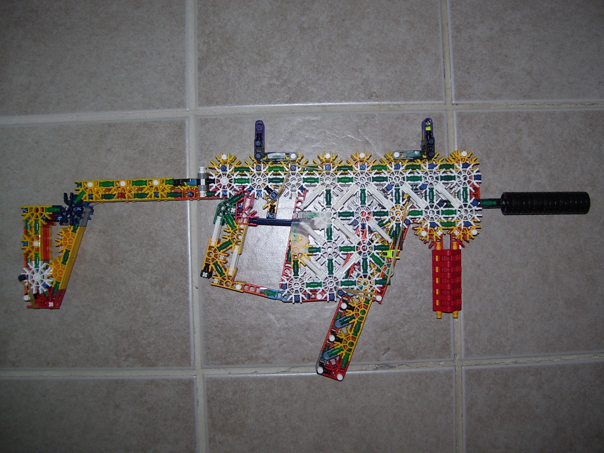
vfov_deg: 39.7
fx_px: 628
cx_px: 302
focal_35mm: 36
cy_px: 226
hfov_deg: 51.4
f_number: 2.7
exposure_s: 1/60
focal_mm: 6
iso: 80
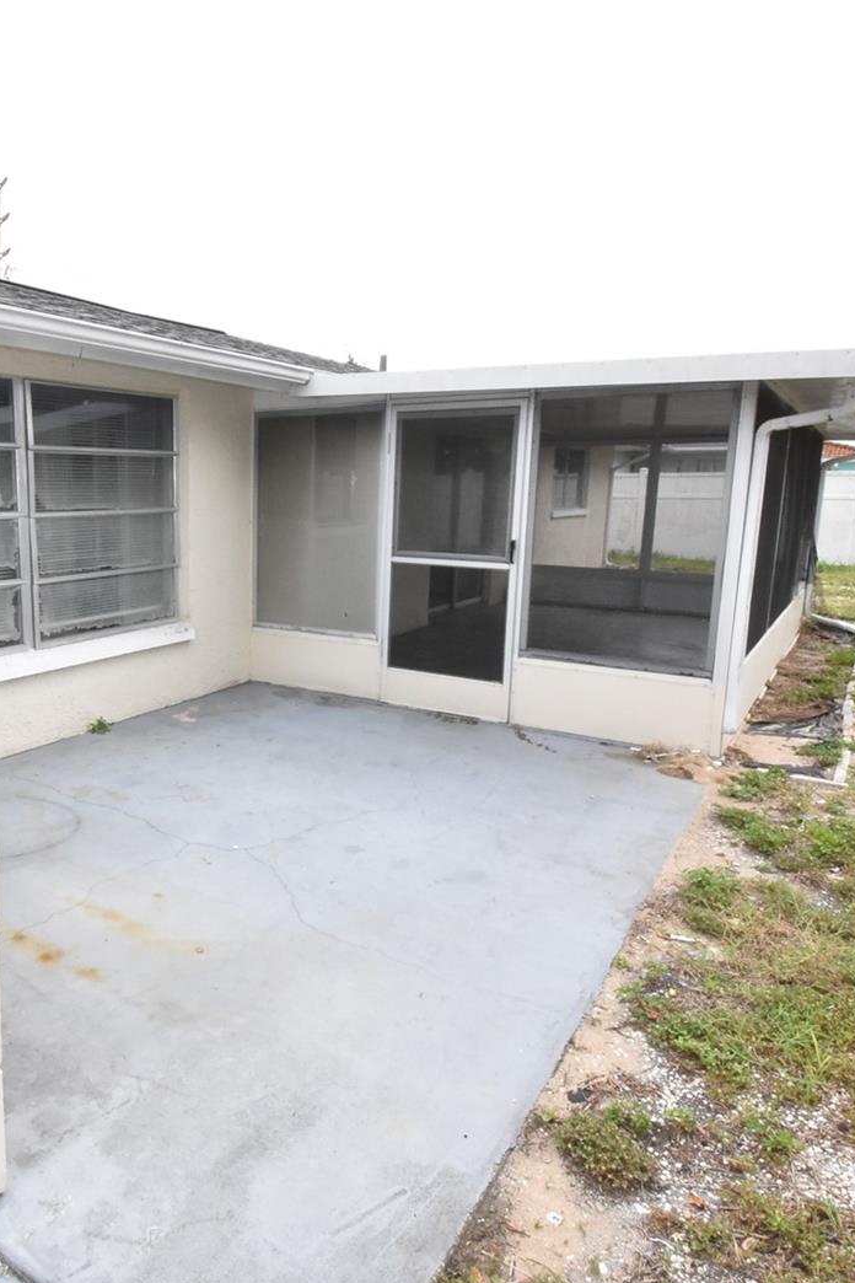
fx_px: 819
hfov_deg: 53.0
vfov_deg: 76.1
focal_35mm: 23
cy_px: 635
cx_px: 230
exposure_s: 1/200
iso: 1600
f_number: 22
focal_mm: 10
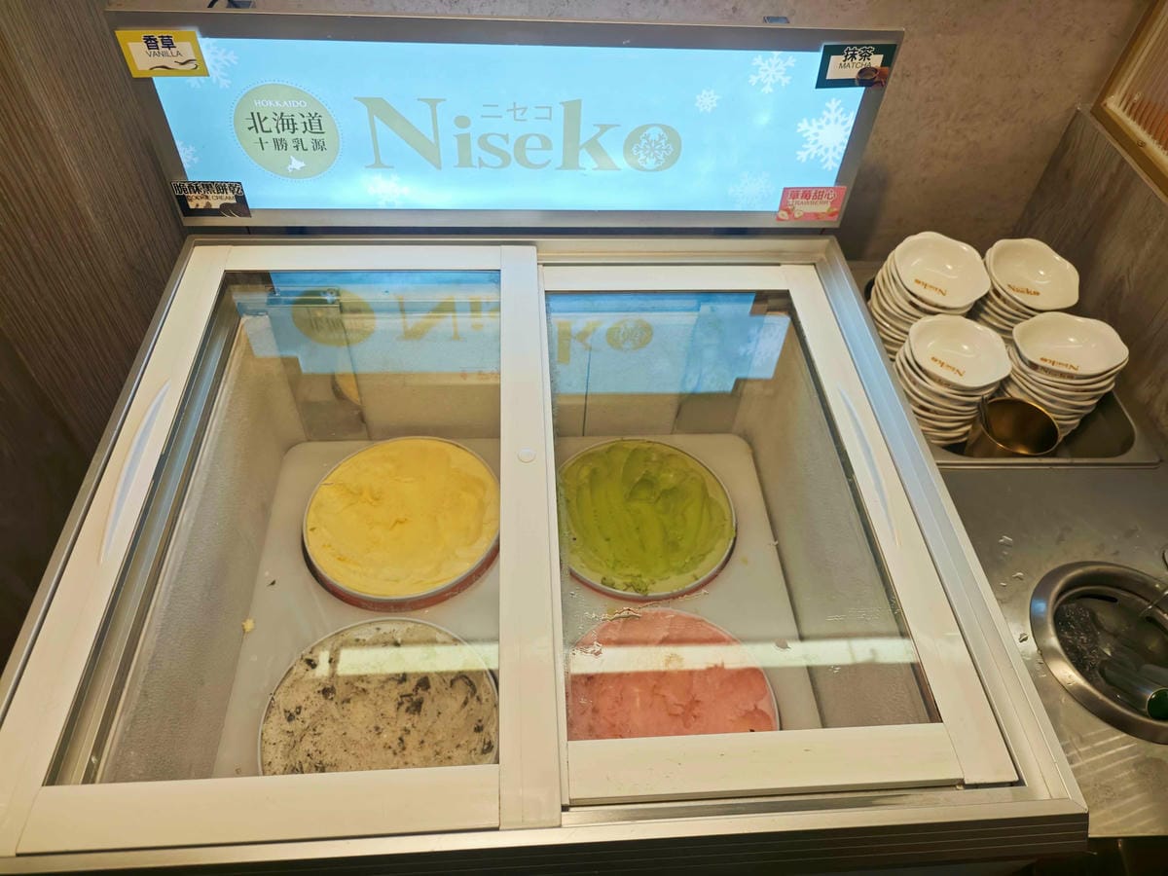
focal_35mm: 23
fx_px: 776
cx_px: 584
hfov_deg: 73.9
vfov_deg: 58.9
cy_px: 438
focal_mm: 8.72
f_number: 2
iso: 500
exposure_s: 1/600
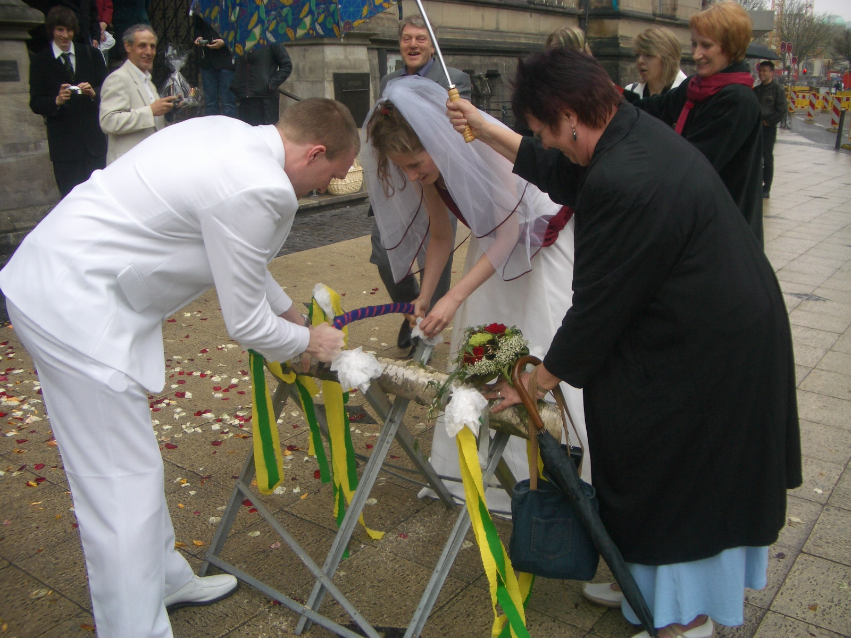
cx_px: 426
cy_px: 319
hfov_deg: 52.6
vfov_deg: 40.7
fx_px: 860
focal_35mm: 35
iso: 50
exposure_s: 1/160
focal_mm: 5.8
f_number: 2.6
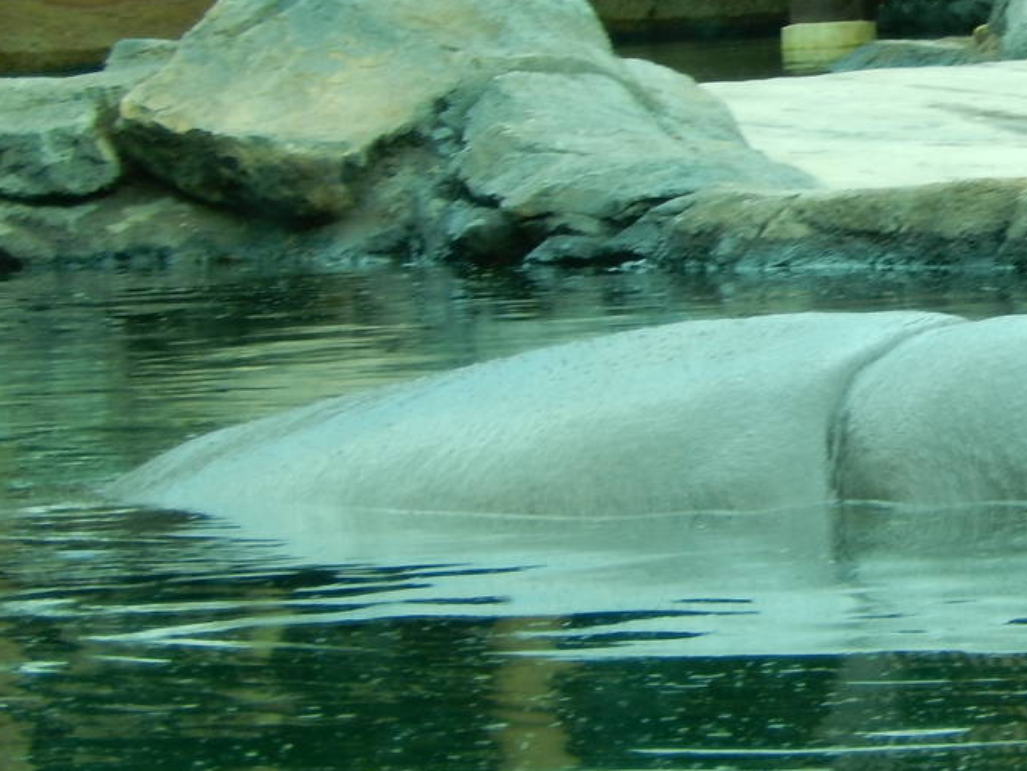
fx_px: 9497
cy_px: 299
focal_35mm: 320
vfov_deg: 4.6
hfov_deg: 6.2
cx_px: 1136
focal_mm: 24.1
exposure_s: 1/60
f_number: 5.6
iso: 125
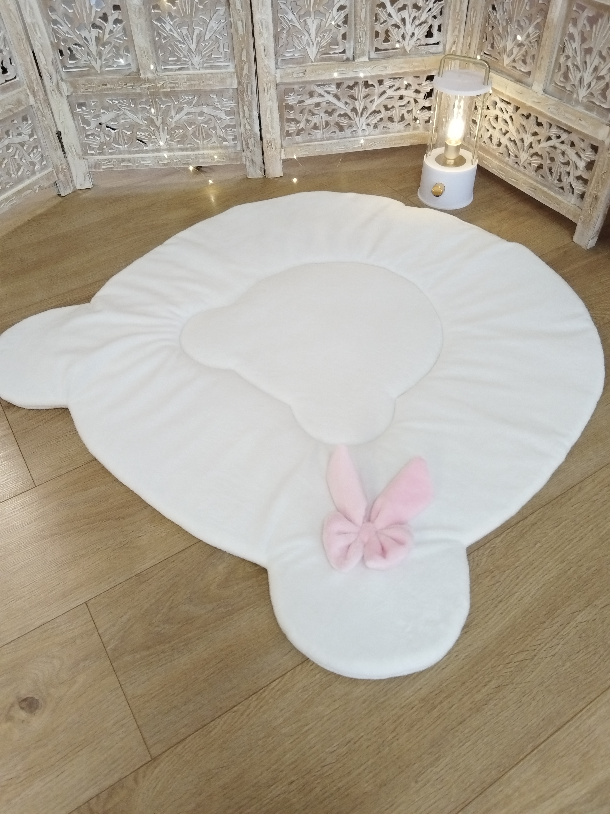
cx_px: 305
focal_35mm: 26
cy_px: 407
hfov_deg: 53.1
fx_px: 611
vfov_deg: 67.3
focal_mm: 4.95
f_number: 1.9
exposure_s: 1/50
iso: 640
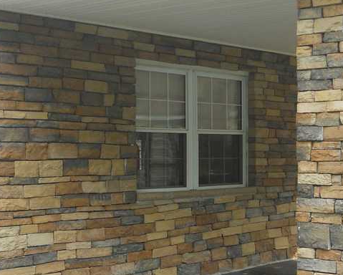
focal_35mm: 76
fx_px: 772
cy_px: 167
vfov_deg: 20.2
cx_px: 227
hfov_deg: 24.9
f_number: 2.7
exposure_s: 1/250
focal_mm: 5
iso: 125
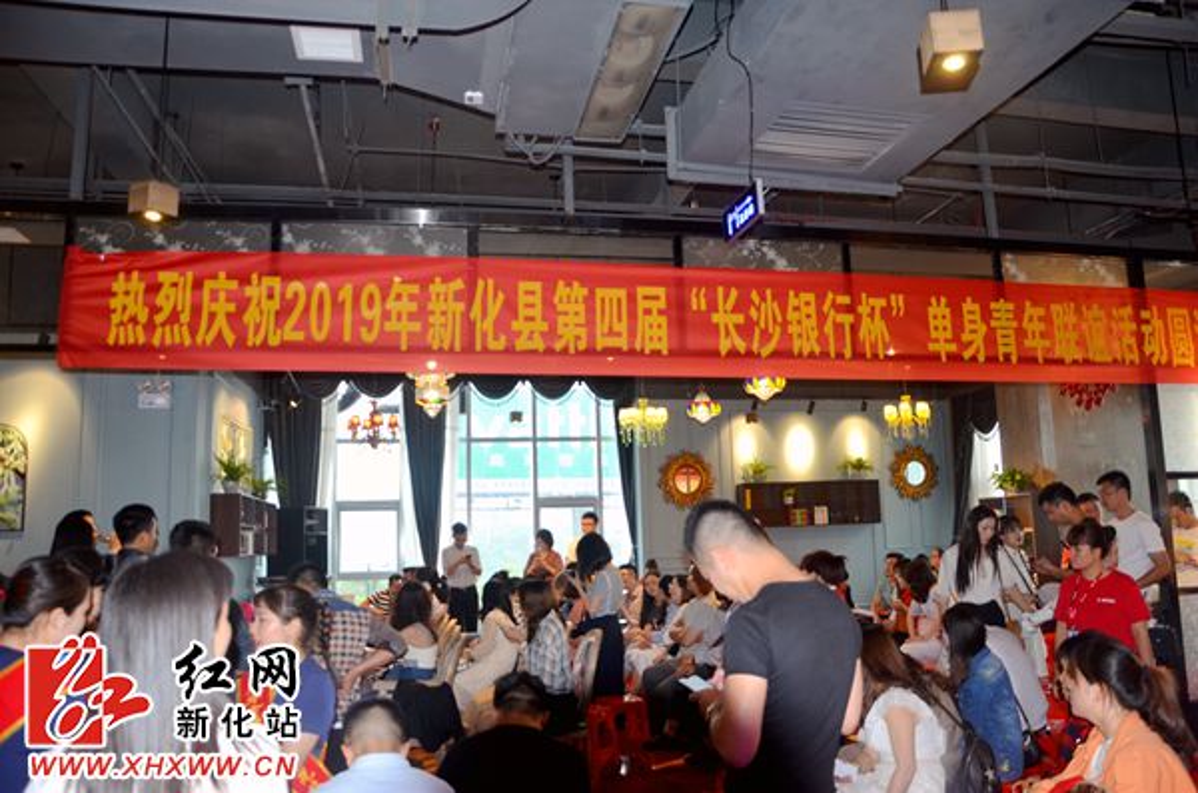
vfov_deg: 47.7
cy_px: 396
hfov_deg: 67.5
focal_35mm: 27
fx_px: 896
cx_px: 599
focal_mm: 18
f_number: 3.5
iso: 500
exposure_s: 1/60
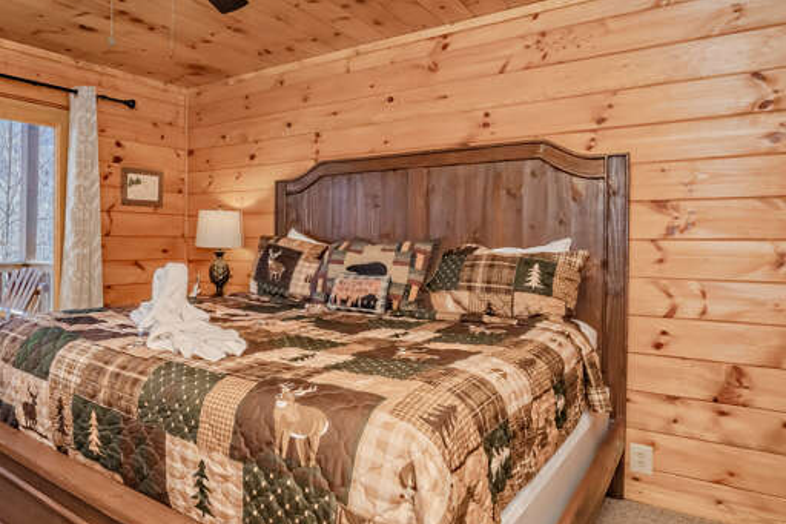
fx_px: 524
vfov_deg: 53.0
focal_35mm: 24
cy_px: 234
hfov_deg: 71.4
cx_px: 258
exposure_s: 1/200
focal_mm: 16
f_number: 9
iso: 1600
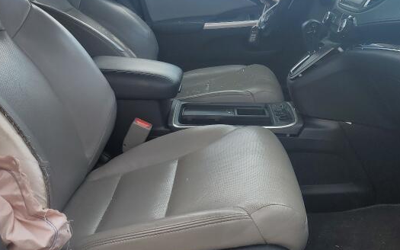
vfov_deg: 30.3
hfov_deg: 46.4
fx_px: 458
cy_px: 84
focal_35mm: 42
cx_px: 270
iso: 50
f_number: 1.5
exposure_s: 1/714
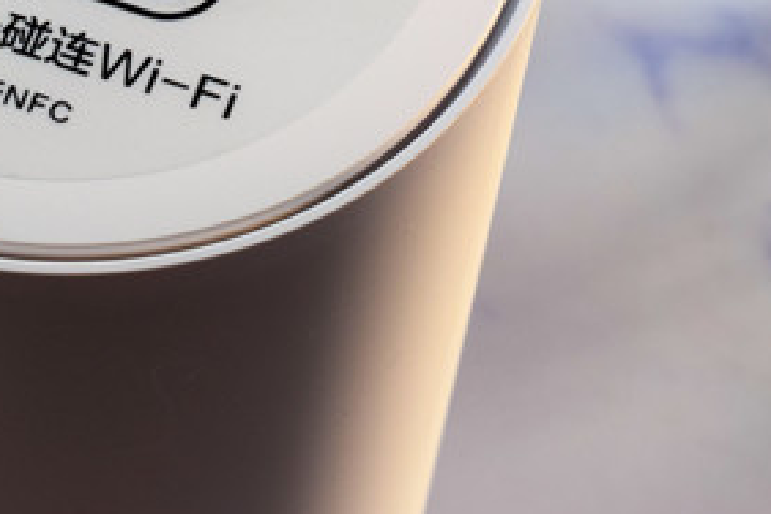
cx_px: 107
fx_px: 3983
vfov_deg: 7.3
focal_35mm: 186
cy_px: -109
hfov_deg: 11.0
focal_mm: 50
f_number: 9
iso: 400
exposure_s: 1/125
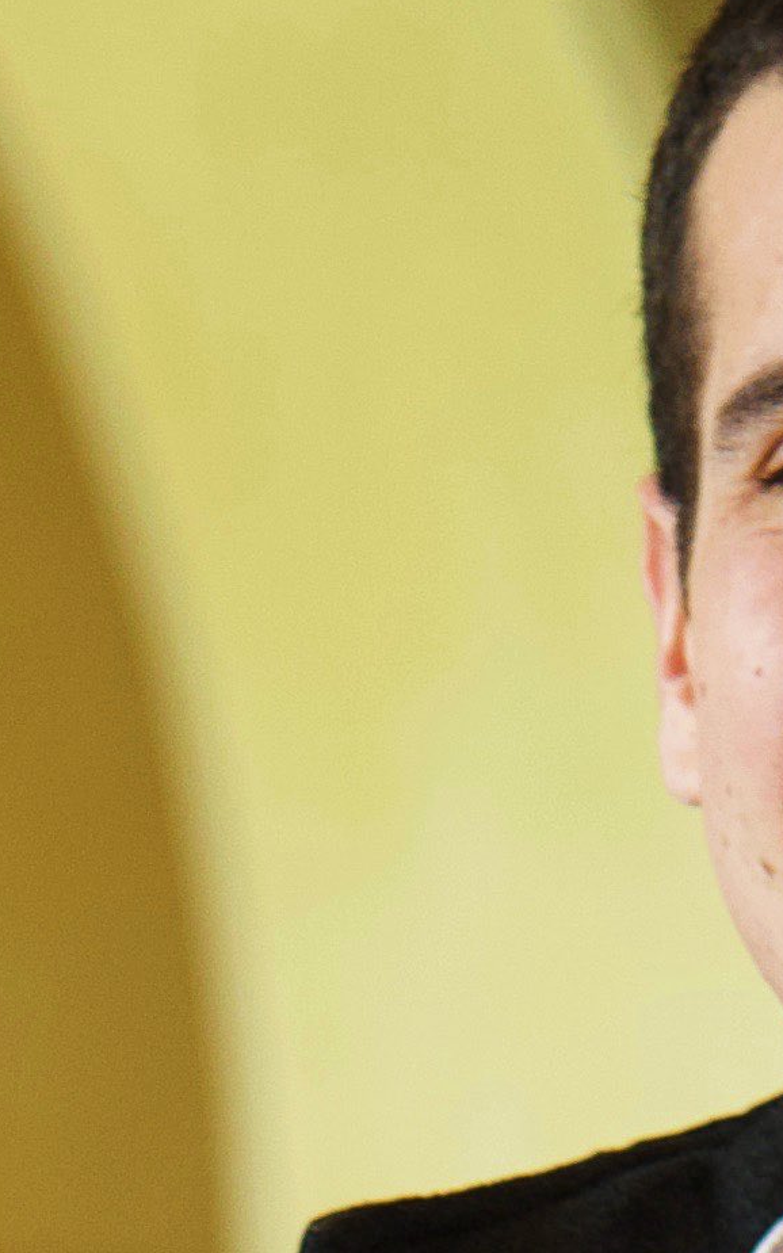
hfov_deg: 2.8
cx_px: -364
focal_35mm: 464
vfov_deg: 4.4
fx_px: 15845
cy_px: 3366
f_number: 4
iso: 800
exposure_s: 1/60
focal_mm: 70
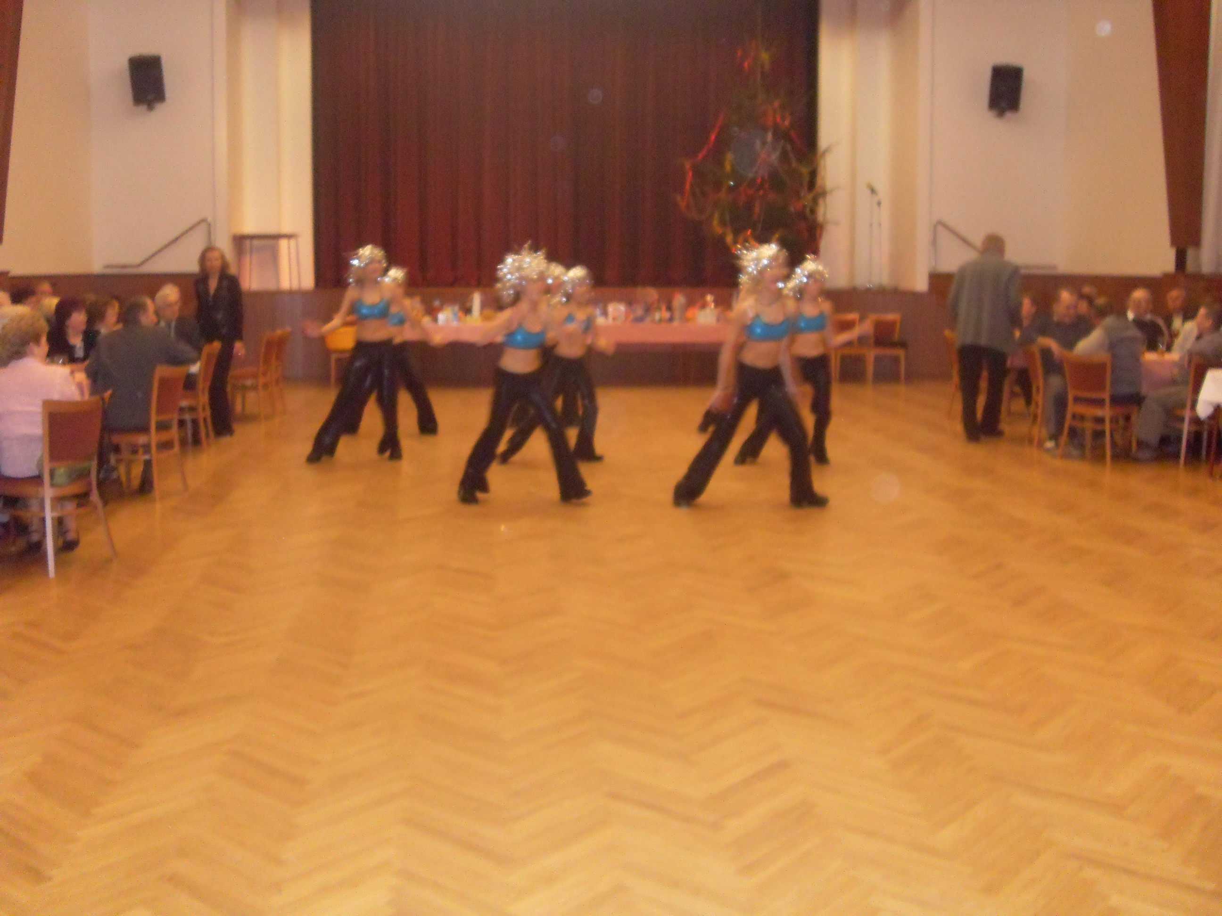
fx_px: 1306
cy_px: 458
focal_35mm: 37
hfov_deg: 50.1
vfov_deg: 38.7
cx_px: 611
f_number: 2.8
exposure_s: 1/45
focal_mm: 6.3
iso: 400
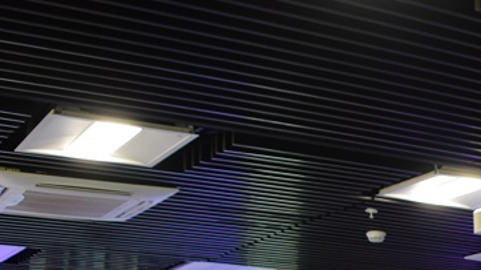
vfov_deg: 13.1
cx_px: 496
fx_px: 1096
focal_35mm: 86
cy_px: 425
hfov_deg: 23.6
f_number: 4
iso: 640
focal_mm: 18
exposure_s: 1/60
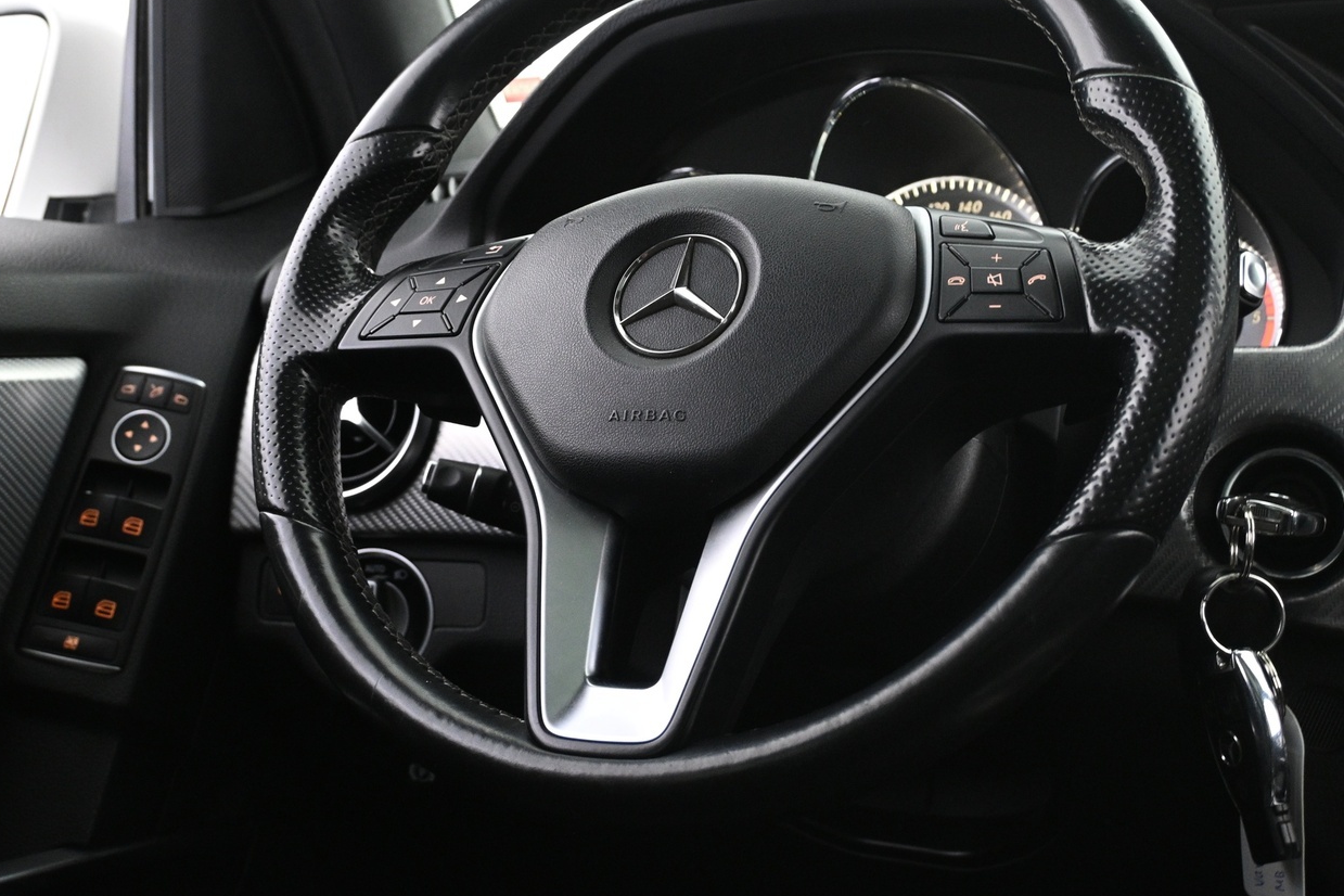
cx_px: 643
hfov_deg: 38.9
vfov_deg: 26.4
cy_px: 318
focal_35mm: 51
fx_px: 1904
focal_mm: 26
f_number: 4.5
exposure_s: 1/20
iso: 1600
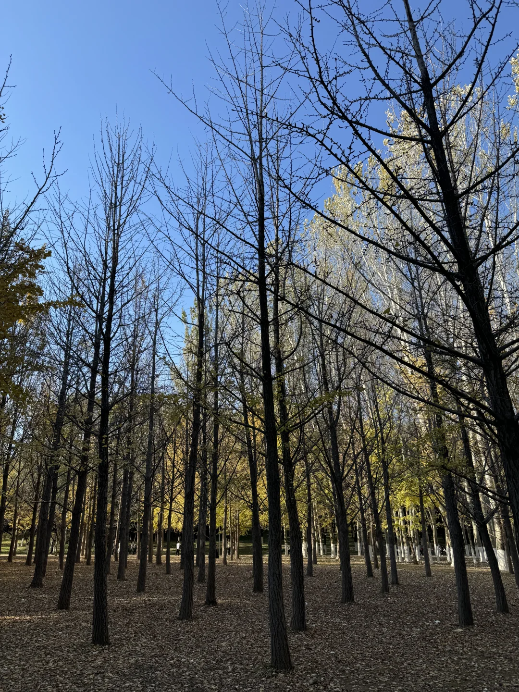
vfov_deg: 71.6
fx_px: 480
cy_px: 346
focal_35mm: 24
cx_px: 260
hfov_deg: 56.8
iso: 80
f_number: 1.78
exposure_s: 1/1818
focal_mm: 6.76
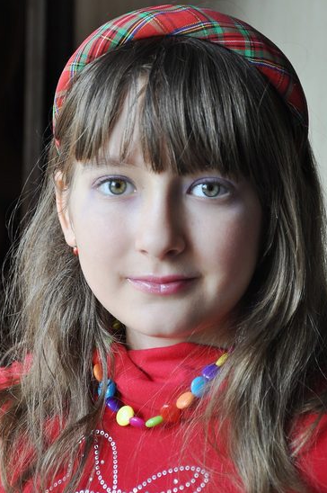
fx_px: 1571
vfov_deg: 17.8
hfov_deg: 11.9
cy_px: 238
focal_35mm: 115
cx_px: 155
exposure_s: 1/60
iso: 400
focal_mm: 70
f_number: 5.3
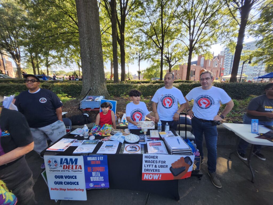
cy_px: 102
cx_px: 136
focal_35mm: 13
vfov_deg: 89.9
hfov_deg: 106.2
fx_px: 103
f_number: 2.2
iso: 40
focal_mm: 1.74
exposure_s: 1/143
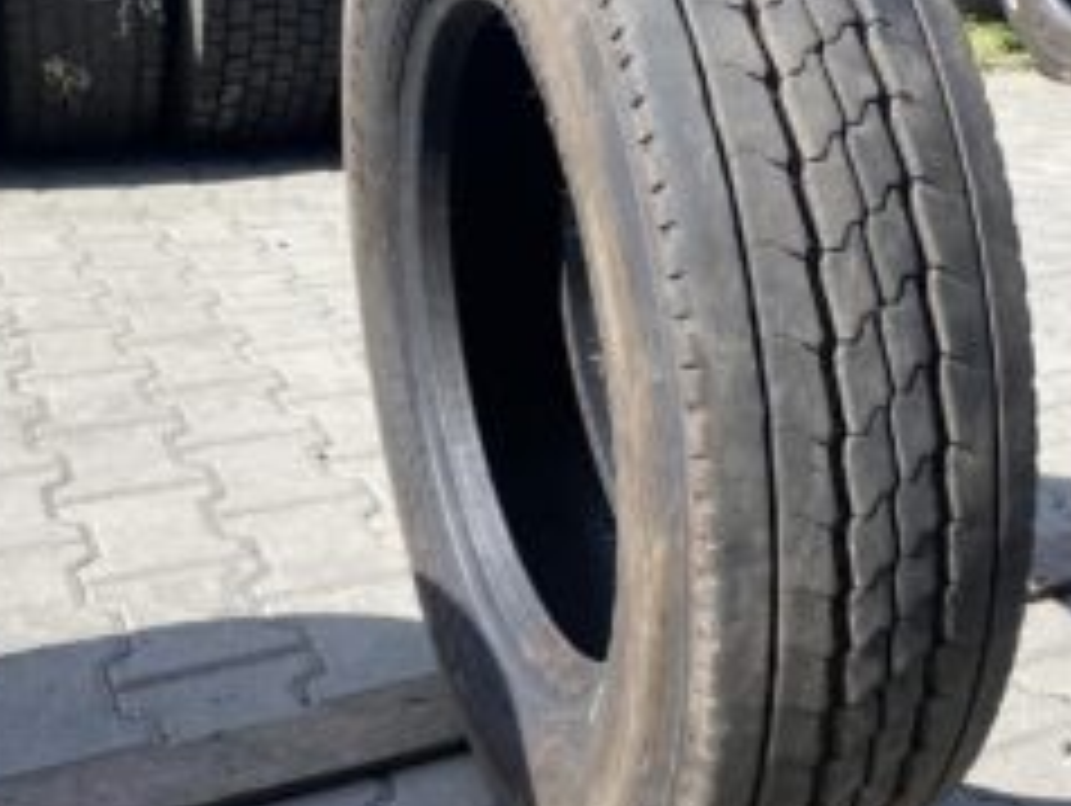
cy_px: 340
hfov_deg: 39.7
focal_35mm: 47
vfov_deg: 30.9
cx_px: 756
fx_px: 1456
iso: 32
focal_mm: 4.25
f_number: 1.8
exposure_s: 1/1135
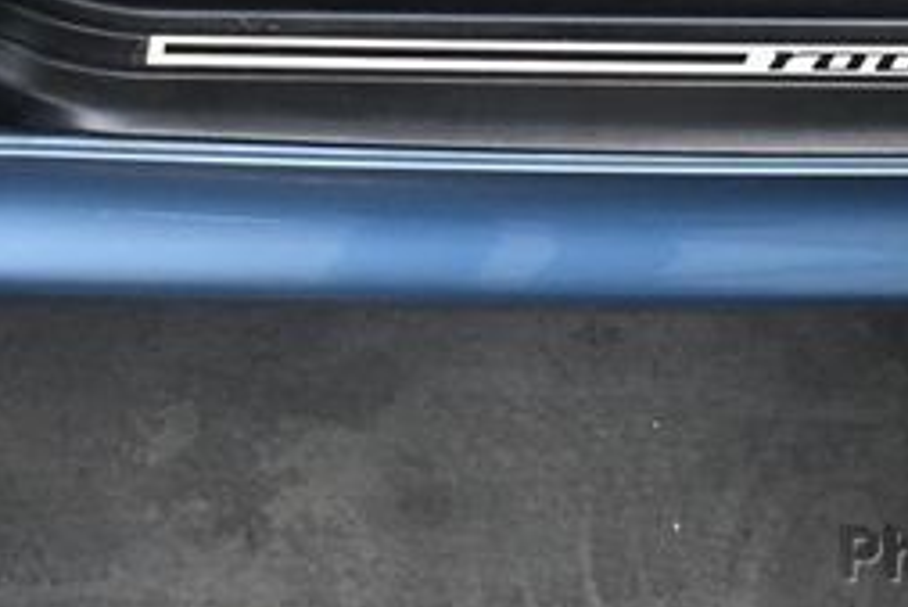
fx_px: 2296
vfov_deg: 14.5
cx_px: 797
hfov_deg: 21.9
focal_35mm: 91
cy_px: -144
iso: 2000
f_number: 3.5
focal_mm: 18
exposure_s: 1/125
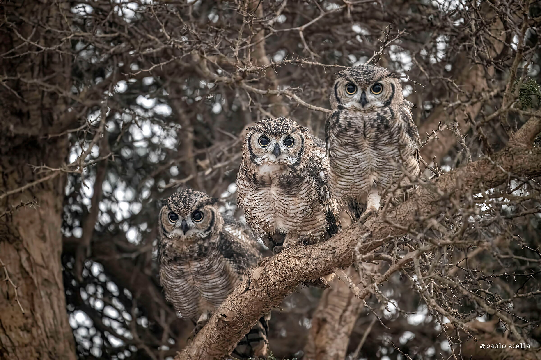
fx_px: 8415
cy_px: 180
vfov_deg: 2.5
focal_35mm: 560
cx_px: 270
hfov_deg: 3.7
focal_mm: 560
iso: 4000
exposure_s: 1/320
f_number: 4
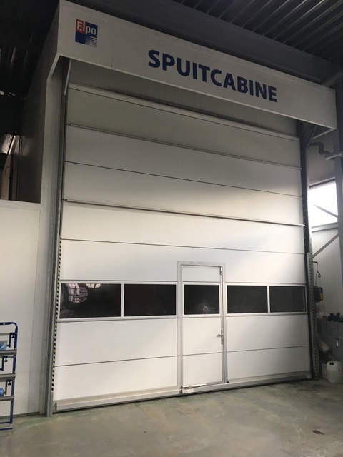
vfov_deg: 61.7
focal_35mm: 29
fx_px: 383
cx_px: 172
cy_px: 228
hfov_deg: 48.2
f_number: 2.2
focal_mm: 4.15
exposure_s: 1/33
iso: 25
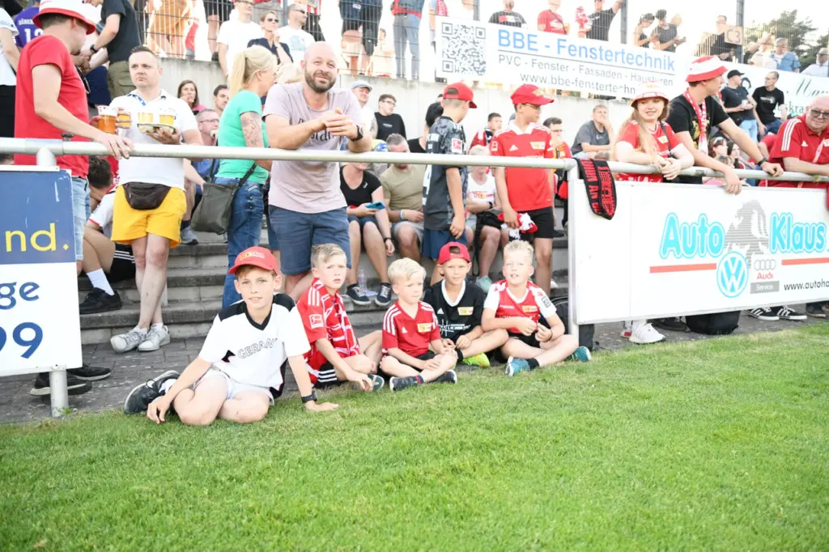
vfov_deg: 49.5
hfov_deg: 69.4
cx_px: 414
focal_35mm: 26
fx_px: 598
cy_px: 276
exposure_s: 1/1250
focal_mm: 26
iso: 1800
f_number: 2.8
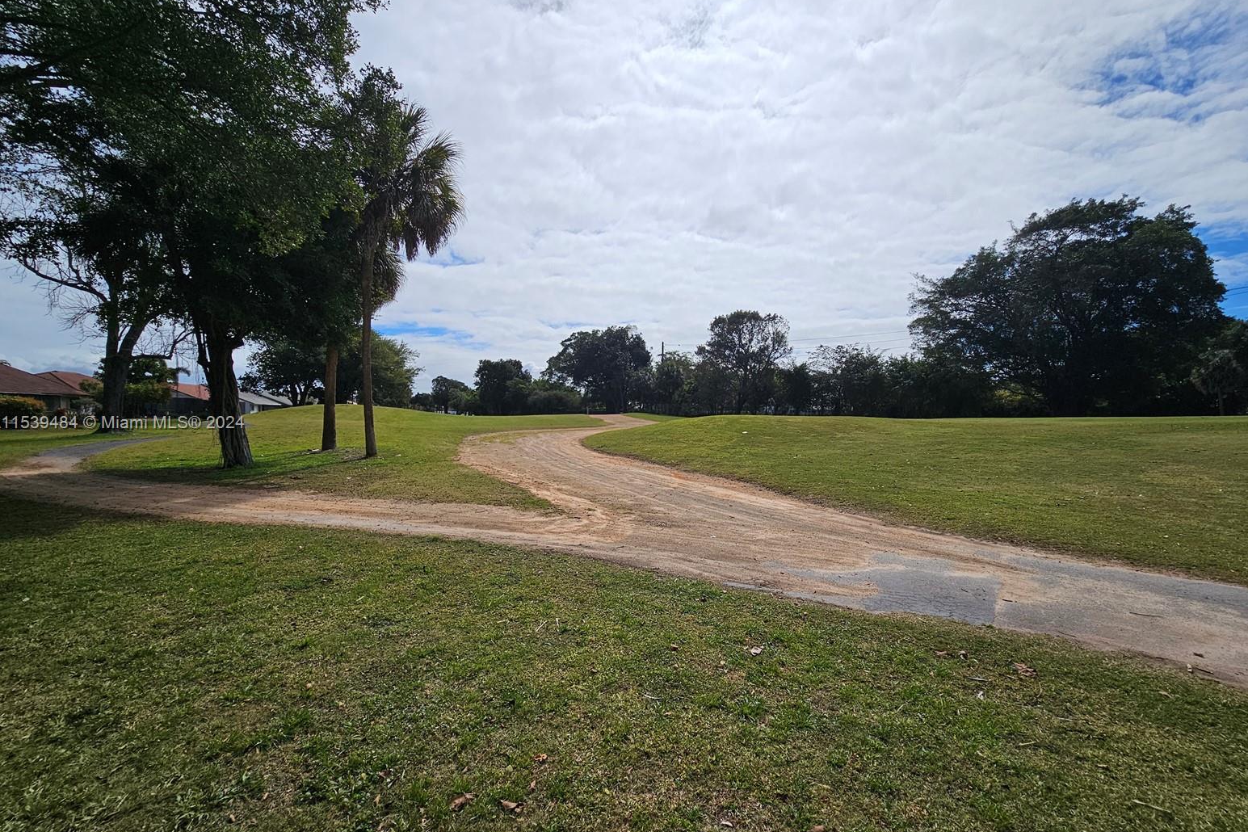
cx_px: 632
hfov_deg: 104.2
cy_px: 424
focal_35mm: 14
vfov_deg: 81.2
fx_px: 485
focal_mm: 2.2
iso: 50
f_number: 2.2
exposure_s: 1/6601
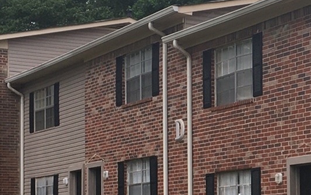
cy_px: 178
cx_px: 319
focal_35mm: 117
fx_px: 991
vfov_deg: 11.1
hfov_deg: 17.4
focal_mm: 4.15
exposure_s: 1/403
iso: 25
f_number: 2.2
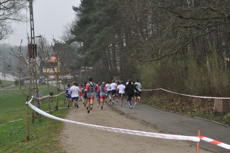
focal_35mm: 69
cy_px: 76
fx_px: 440
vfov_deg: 19.7
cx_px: 115
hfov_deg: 29.3
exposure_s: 1/125
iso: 1000
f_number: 9
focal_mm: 46
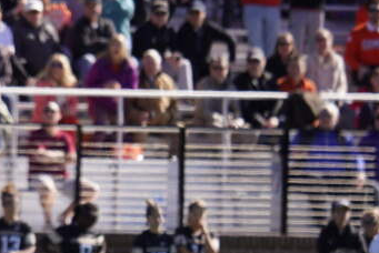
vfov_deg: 1.8
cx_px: -170
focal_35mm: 779
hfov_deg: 2.6
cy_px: 231
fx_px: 8212
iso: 400
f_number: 5.6
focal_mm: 259.8
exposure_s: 1/1250
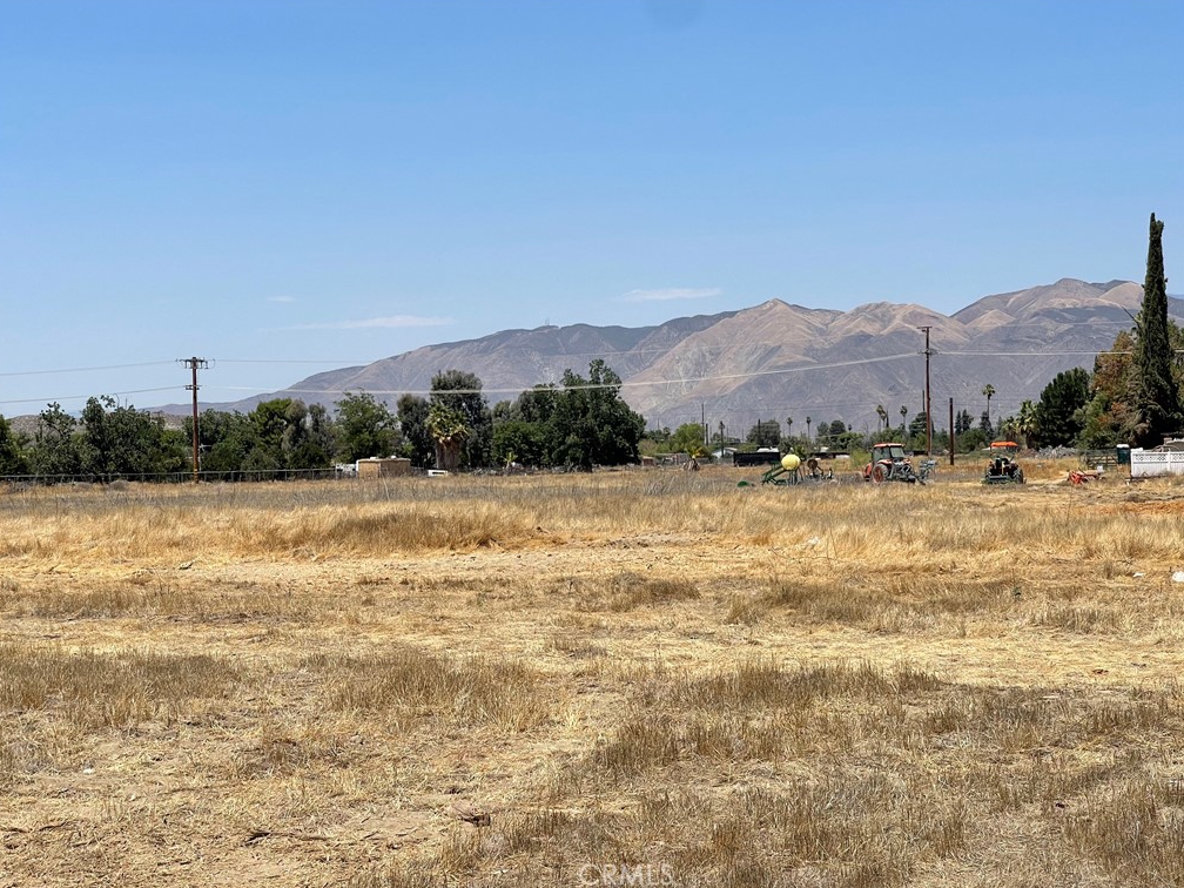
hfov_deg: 29.8
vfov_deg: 22.6
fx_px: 2223
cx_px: 586
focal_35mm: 65
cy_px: 440
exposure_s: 1/1698
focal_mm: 7.5
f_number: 2.2
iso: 20
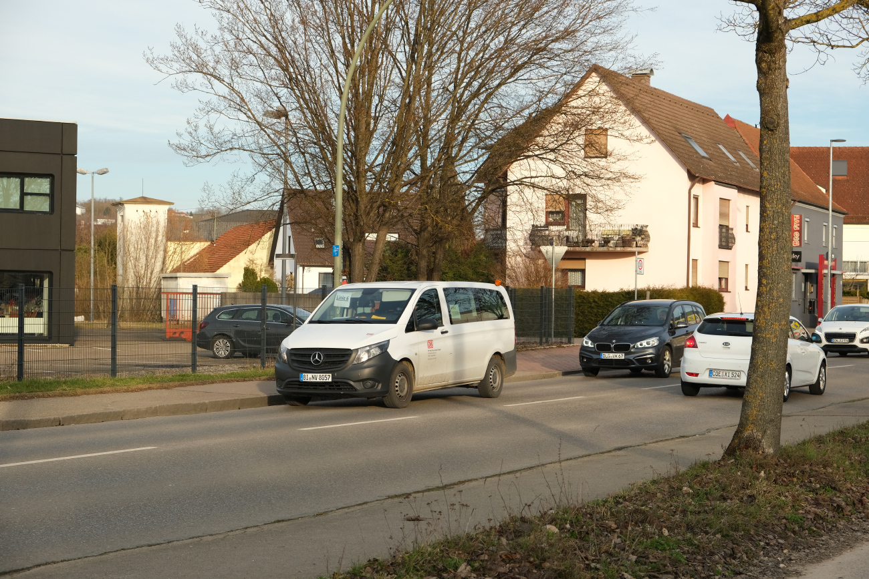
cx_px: 434
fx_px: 1666
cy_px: 290
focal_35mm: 69
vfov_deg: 19.7
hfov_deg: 29.2
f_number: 6.4
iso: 640
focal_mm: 46.3
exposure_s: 1/800
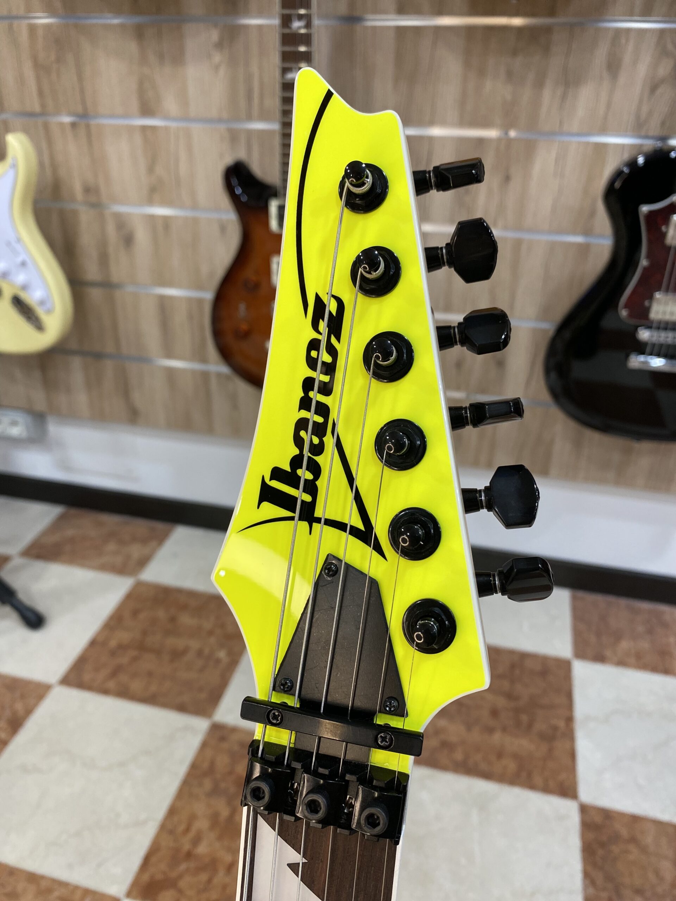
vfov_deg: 67.3
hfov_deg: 53.1
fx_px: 677
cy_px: 450
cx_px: 338
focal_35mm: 26
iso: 125
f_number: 1.8
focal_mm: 4.25
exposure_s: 1/100
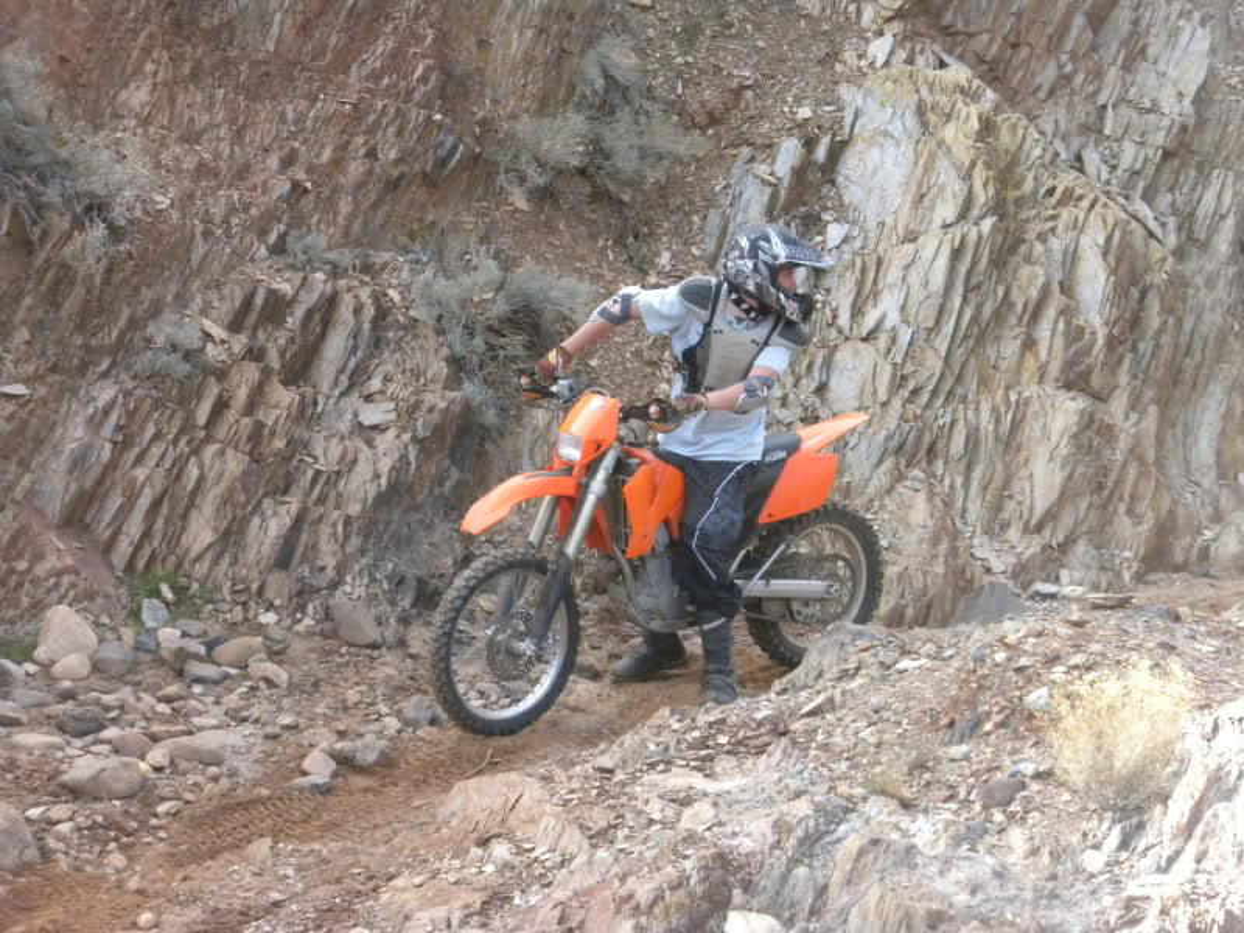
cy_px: 466
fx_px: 3594
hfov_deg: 19.6
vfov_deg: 14.8
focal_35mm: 100
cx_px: 622
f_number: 5.1
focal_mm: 17.7
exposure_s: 1/365
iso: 400
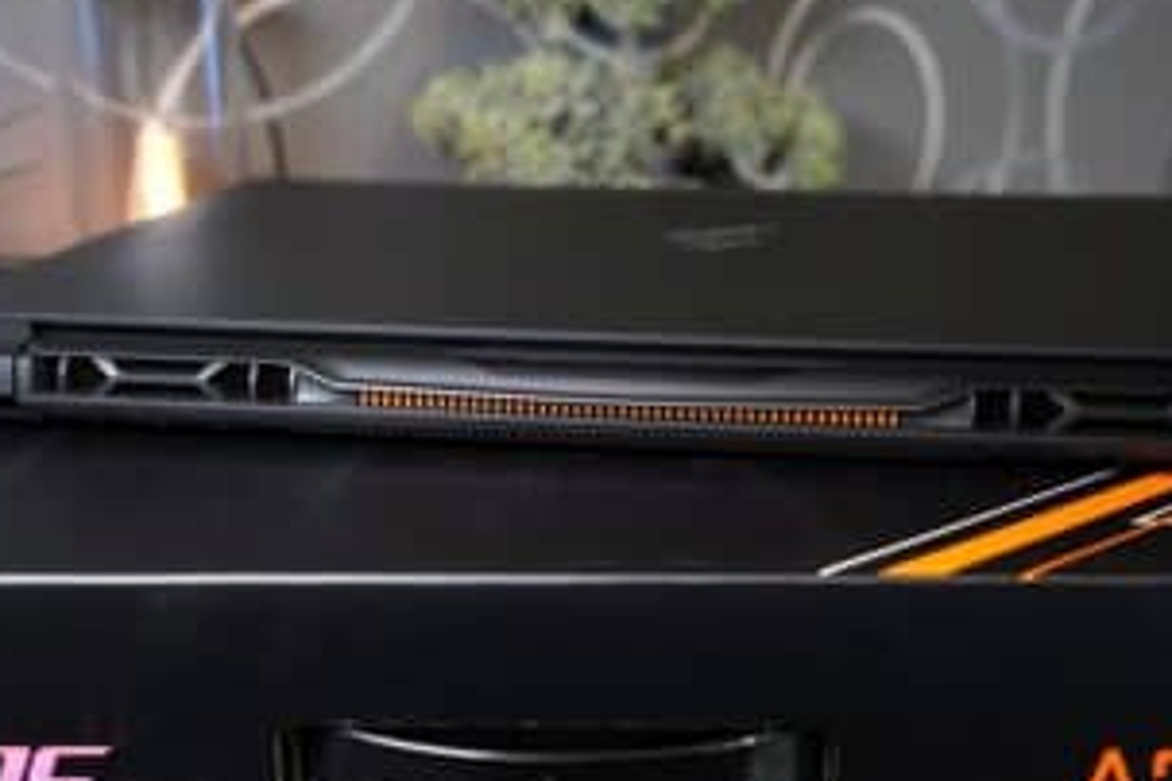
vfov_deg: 25.0
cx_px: 704
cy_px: 476
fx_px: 1758
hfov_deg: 36.7
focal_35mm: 54
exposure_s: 1/50
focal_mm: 42
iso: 2000
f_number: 5.6
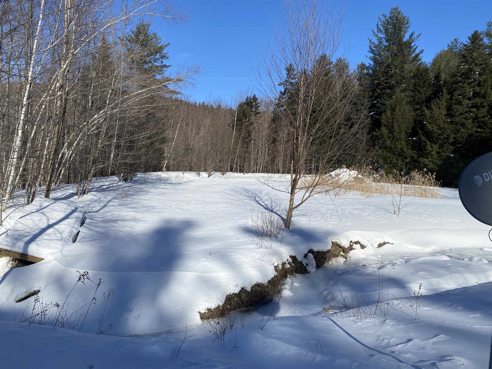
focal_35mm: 26
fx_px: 370
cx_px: 246
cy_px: 184
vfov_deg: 53.1
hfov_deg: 67.3
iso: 32
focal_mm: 4.25
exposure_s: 1/4808
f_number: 1.8
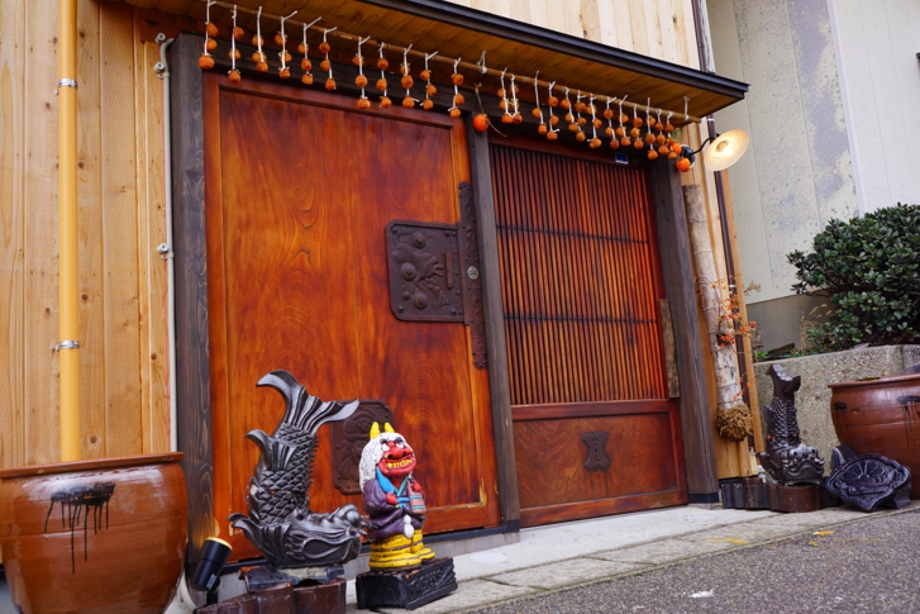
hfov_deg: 57.2
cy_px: 301
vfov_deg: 40.0
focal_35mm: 33
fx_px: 843
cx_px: 447
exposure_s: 1/60
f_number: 4.5
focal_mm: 20
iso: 100
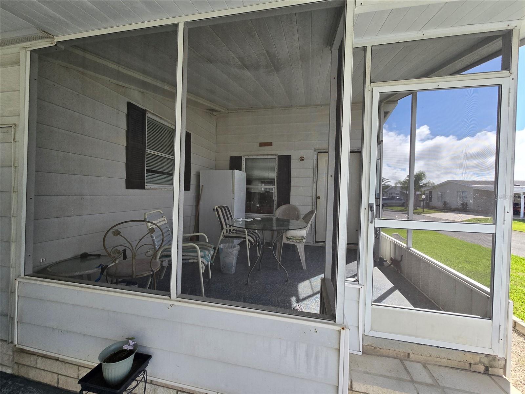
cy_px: 197
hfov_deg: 106.2
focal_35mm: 13
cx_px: 262
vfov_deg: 89.9
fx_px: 197
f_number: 2.2
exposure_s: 1/2000
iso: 125
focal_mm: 2.2
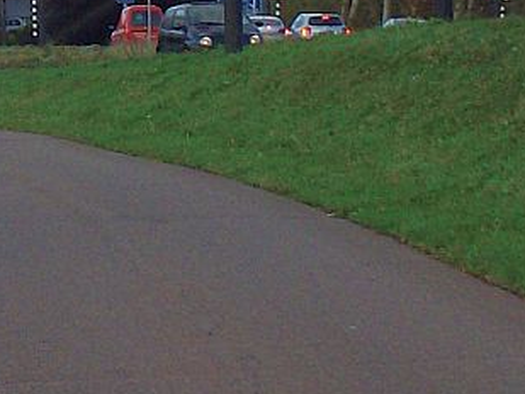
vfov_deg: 4.2
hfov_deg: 5.5
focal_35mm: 357
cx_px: -36
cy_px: -140
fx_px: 5417
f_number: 4.8
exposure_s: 1/181
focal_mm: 18
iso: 100
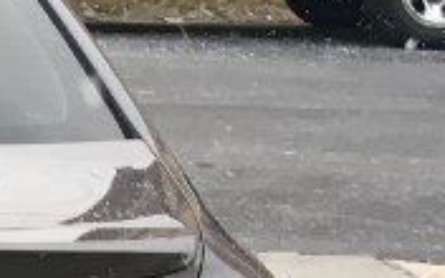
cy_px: 389
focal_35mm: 179
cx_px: -475
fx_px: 2171
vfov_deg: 7.2
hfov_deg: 10.6
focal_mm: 4.15
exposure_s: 1/30
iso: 25
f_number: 2.2
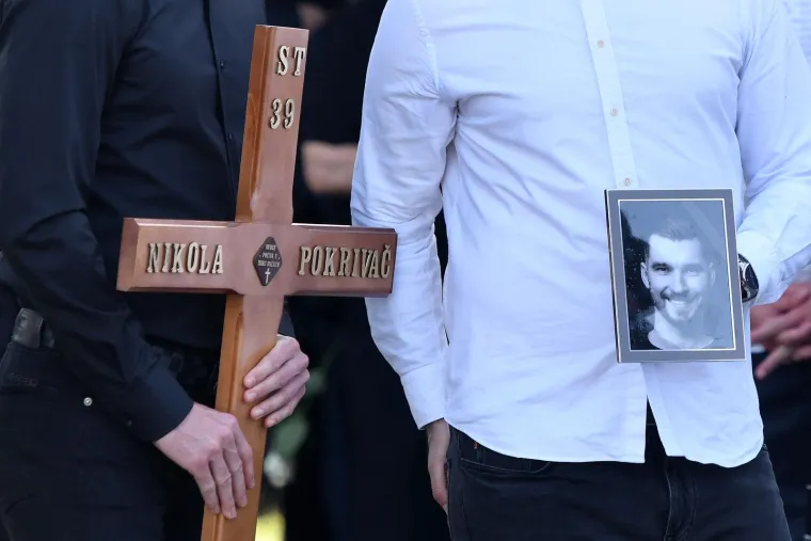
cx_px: 406
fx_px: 3718
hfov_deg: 12.5
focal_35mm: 165
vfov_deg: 8.3
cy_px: 270
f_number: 5
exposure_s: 1/1250
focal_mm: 165
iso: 400
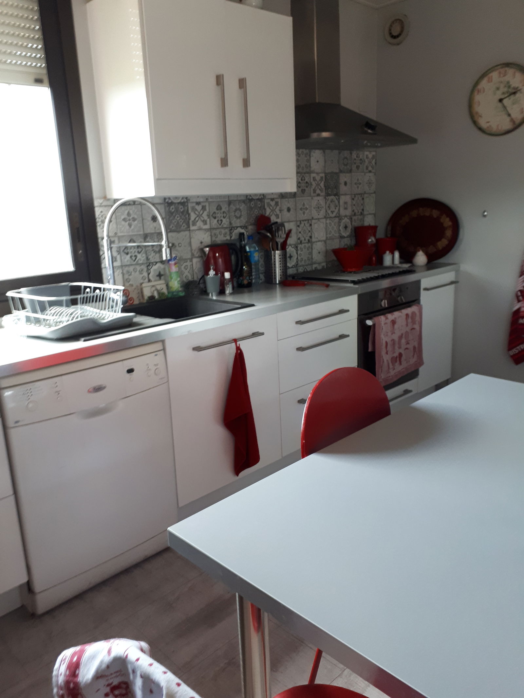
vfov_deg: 65.3
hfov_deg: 51.4
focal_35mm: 27
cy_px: 349
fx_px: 545
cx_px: 262
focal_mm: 3.6
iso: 125
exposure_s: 1/33
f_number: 1.9
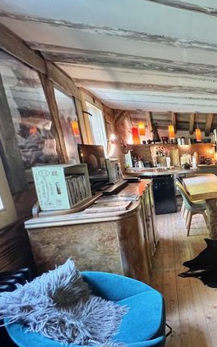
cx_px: 268
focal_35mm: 22
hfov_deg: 38.3
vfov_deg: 79.0
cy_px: 201
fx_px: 208
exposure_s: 1/34
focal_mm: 1.57
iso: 640
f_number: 1.8
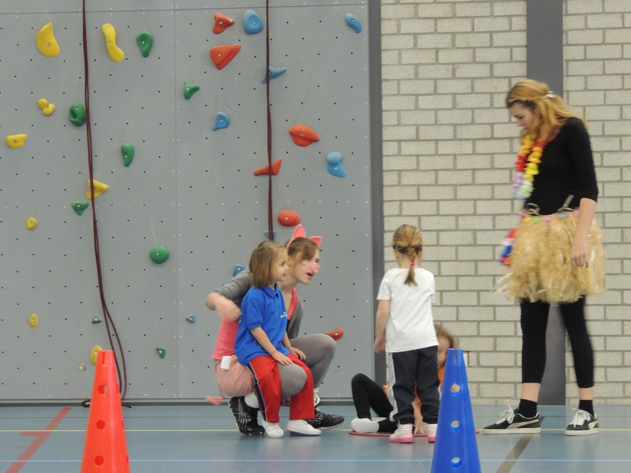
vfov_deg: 12.3
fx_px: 2187
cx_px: 316
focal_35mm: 120
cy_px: 236
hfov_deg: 16.4
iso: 450
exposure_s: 1/25
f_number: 4.2
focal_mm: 21.4
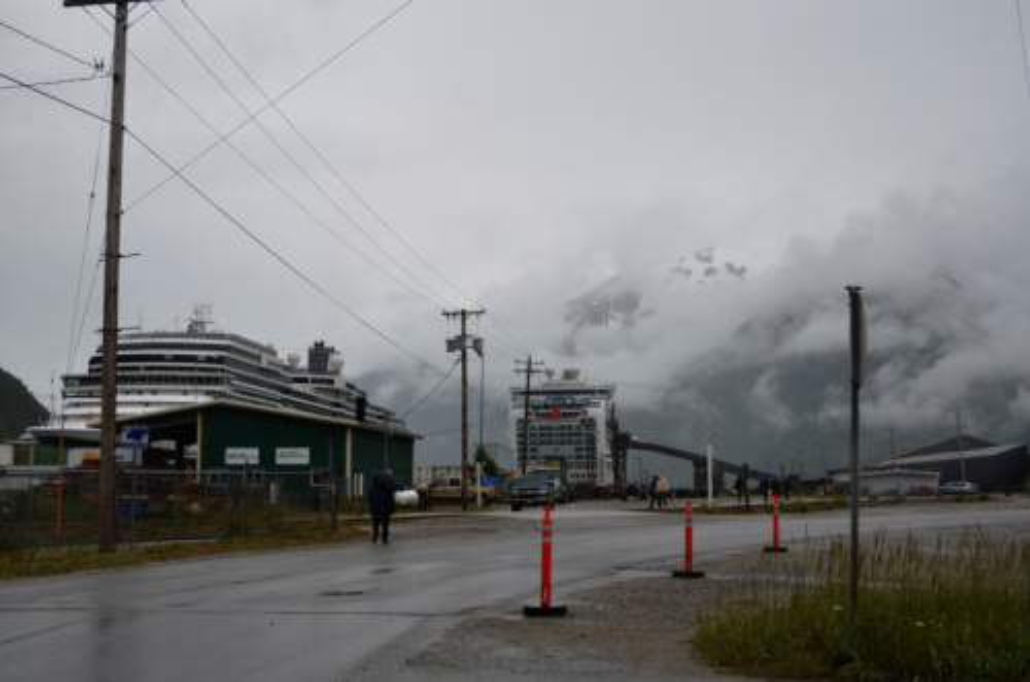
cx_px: 515
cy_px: 341
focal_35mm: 42
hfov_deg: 46.5
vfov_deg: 31.7
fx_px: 1199
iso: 100
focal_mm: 28
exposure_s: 1/250
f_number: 8
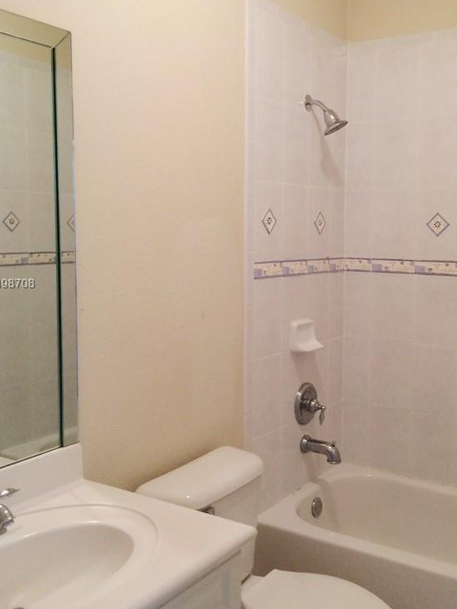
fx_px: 687
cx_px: 279
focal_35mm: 39
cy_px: 284
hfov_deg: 36.7
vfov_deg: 47.8
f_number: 2.2
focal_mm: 4.15
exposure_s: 1/30
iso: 125
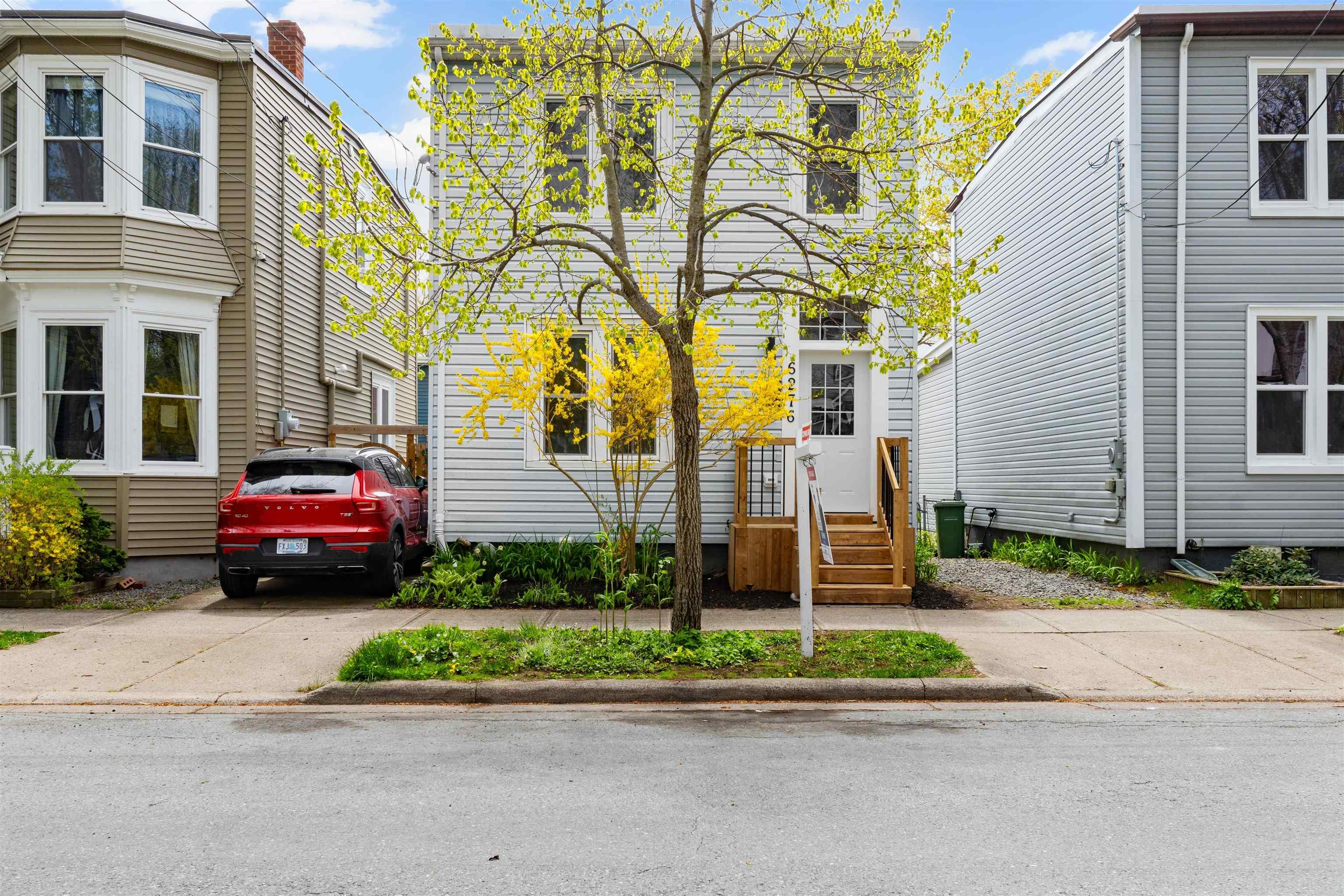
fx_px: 1120
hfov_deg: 61.9
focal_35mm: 30
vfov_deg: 43.6
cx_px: 672
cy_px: 448
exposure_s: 1/200
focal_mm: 20
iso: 250
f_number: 11
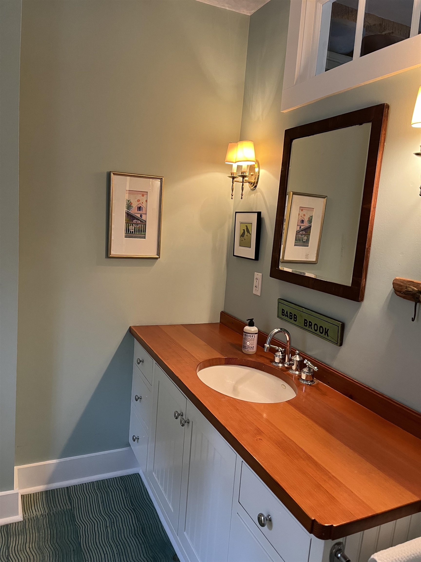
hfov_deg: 53.1
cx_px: 210
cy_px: 281
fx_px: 422
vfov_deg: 67.3
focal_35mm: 26
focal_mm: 5.1
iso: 320
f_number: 1.6
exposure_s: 1/60
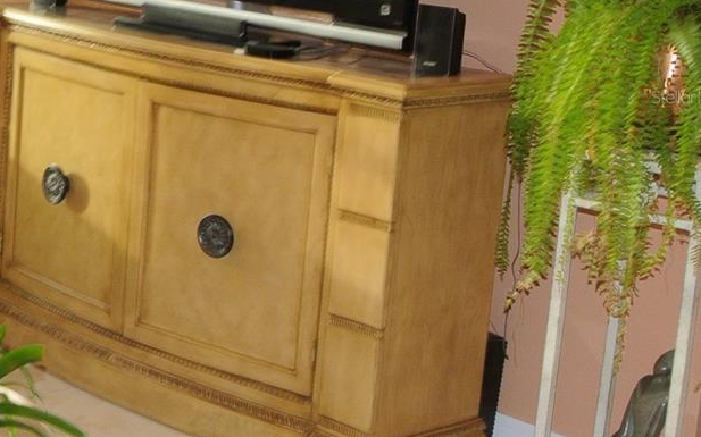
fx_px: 1719
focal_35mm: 90
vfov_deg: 14.4
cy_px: 96
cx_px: -178
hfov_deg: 21.2
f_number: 4.5
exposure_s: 1/50
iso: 400
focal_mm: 12.7
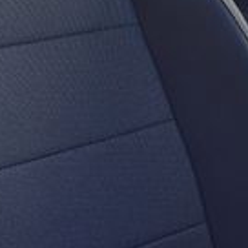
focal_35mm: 108
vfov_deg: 15.4
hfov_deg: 16.0
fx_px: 875
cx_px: 206
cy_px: -62
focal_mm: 18
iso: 400
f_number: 8
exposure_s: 1/50
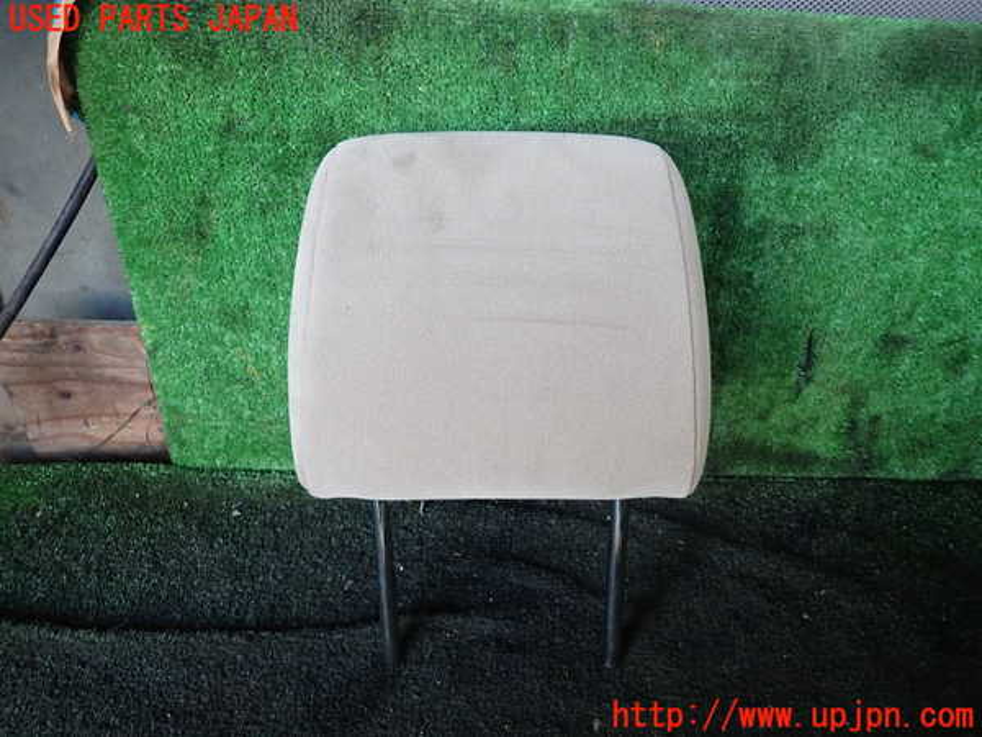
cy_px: 368
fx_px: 709
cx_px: 491
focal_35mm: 25
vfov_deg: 54.9
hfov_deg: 69.4
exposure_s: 1/50
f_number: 2
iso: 200
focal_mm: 4.5
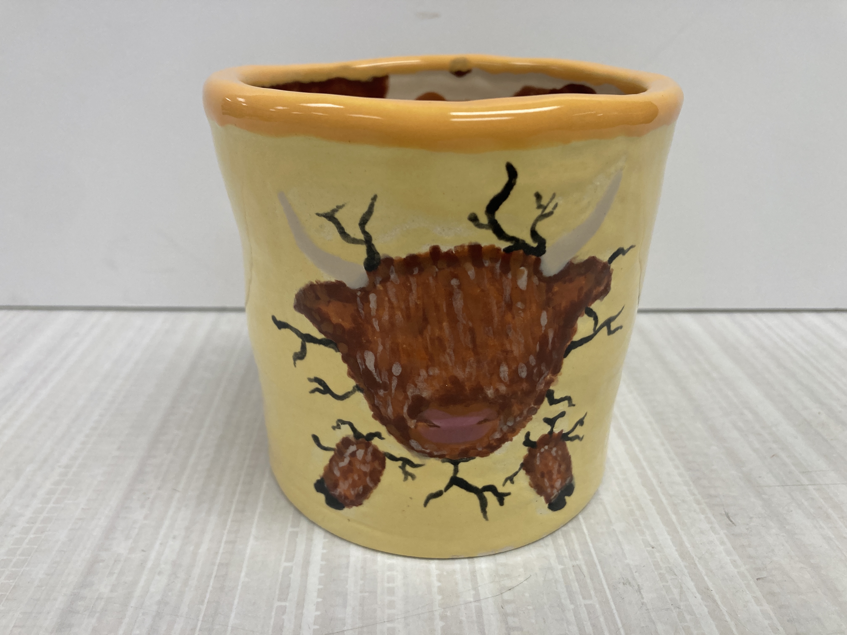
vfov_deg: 49.7
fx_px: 685
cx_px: 424
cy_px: 318
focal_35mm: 28
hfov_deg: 63.4
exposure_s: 1/120
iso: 80
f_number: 1.8
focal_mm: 3.99
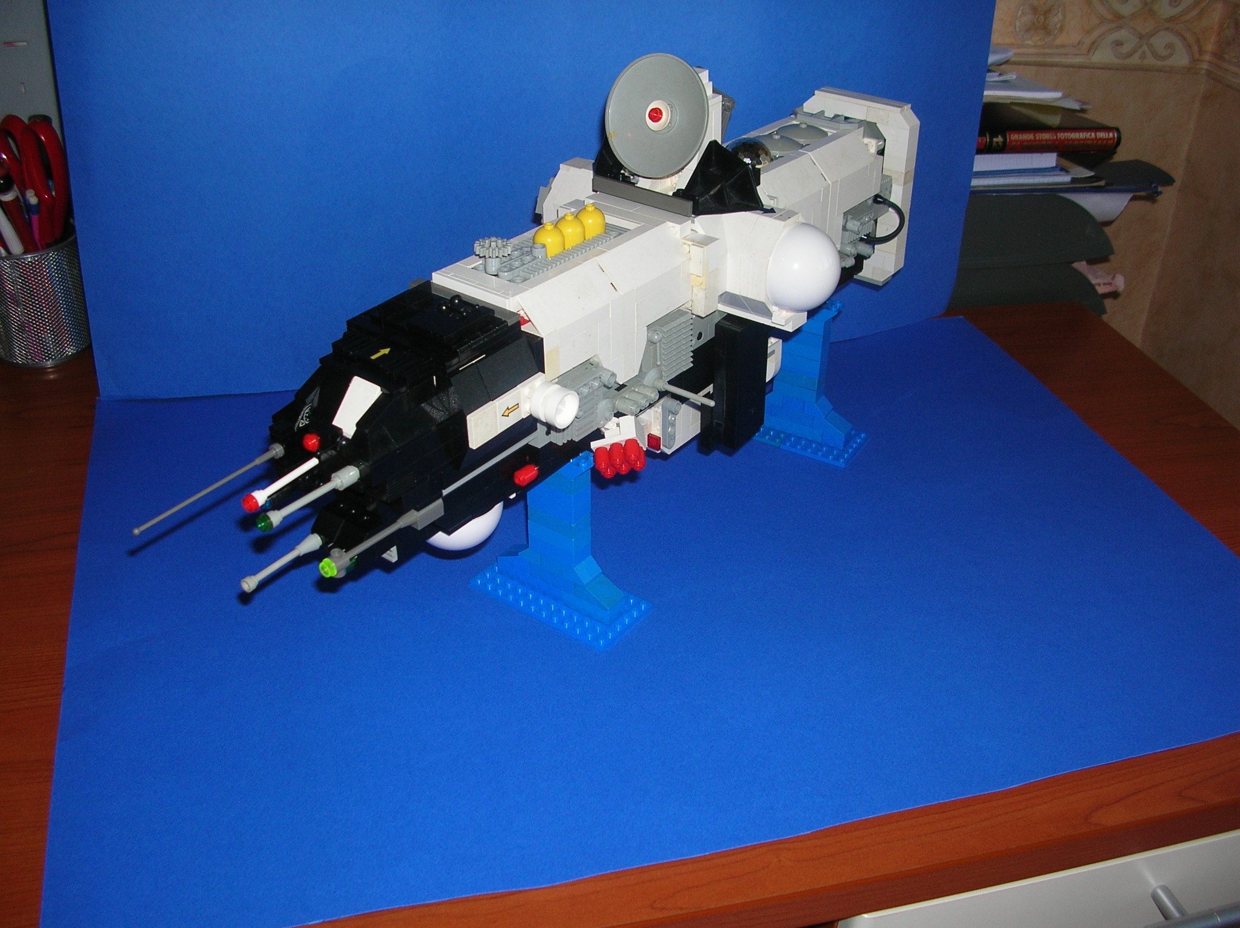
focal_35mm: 35
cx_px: 620
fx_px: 1253
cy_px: 464
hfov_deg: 52.7
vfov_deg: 40.6
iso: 50
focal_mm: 5.8
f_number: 2.8
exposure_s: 1/60.1
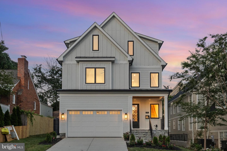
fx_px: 195
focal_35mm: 31
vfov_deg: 42.3
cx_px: 114
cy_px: 76
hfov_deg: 60.3
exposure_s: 1/40
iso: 2500
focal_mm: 21
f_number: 8
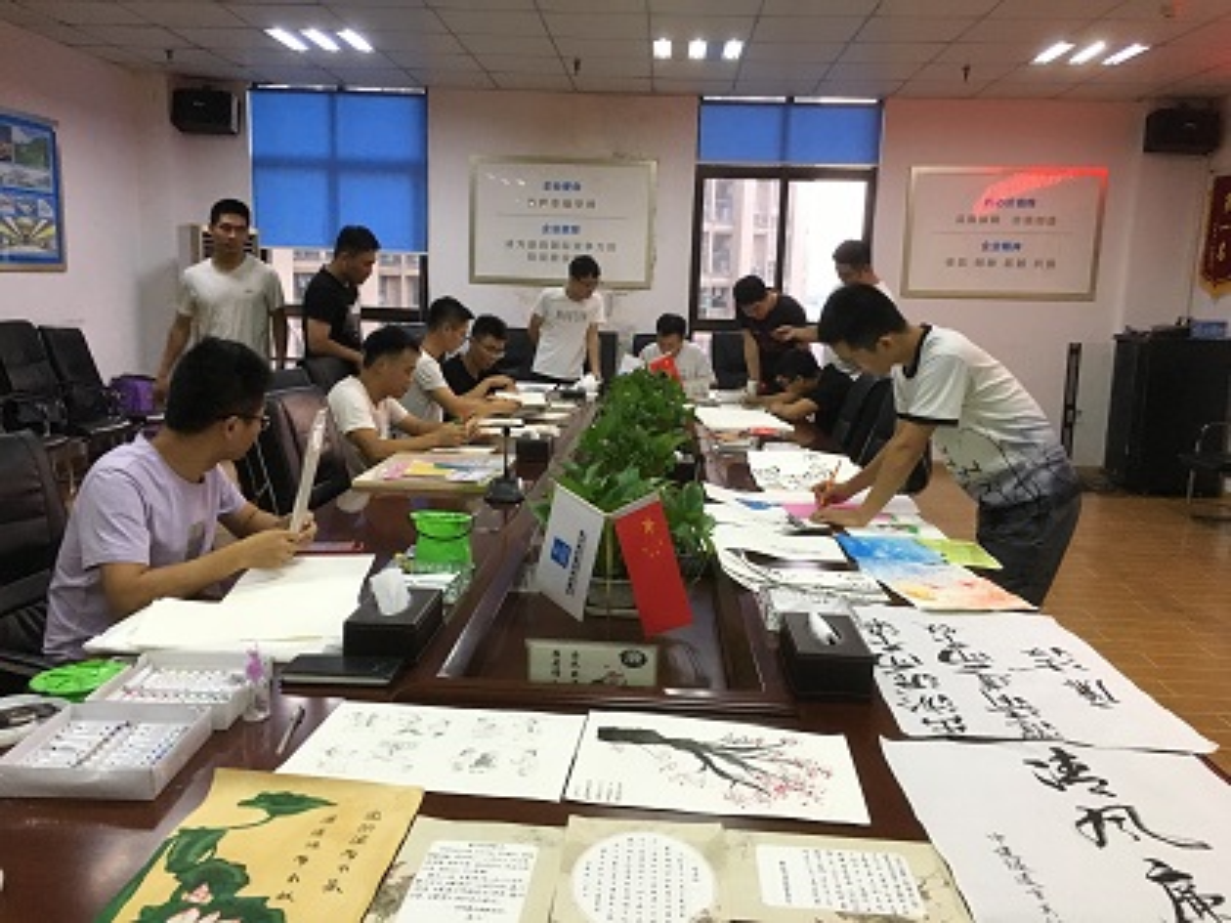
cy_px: 462
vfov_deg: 48.2
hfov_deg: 61.7
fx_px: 1031
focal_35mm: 29
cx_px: 616
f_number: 2.2
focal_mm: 4.15
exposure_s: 1/25
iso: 250
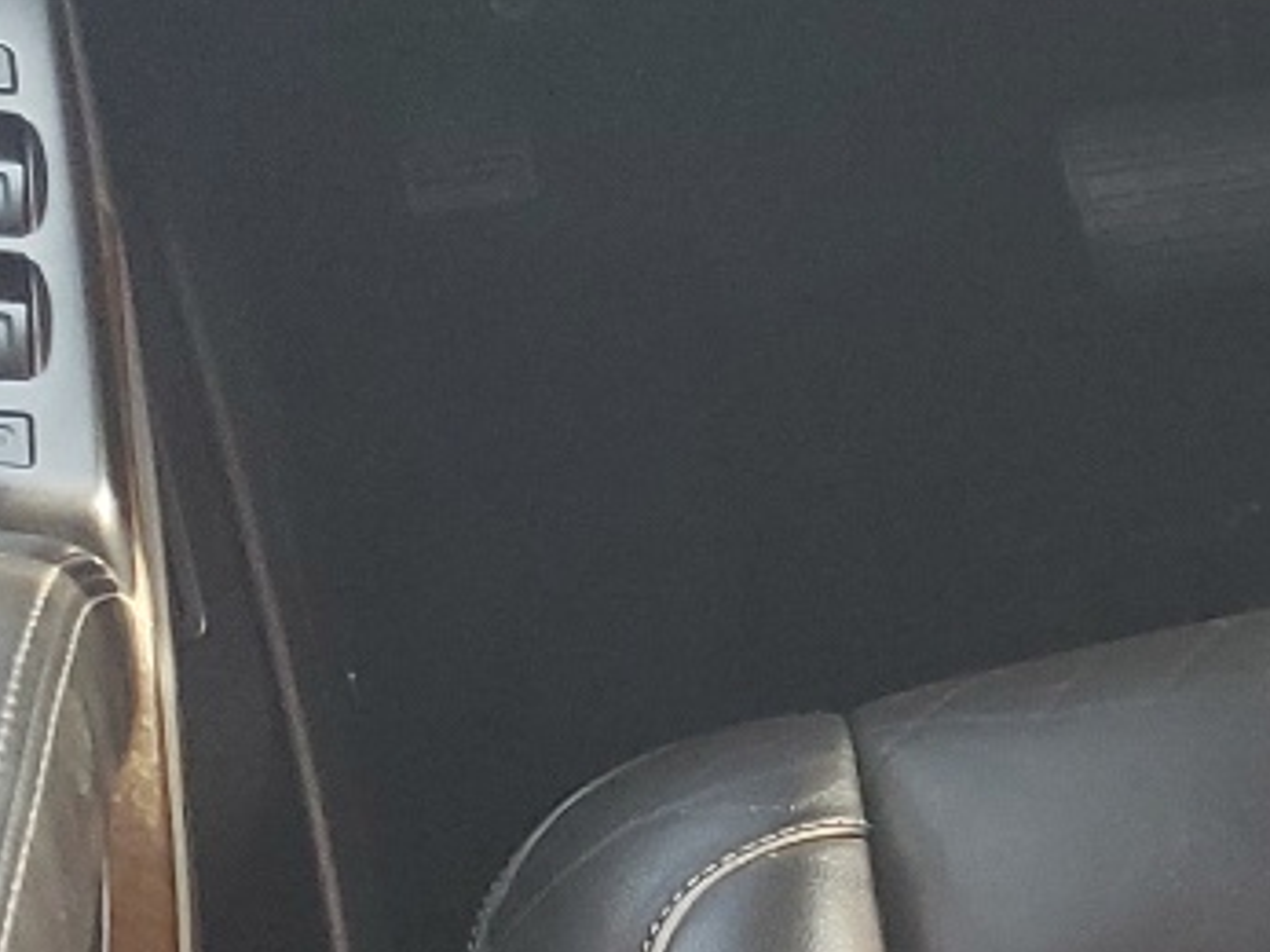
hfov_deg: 14.0
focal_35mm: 120
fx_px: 4401
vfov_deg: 12.3
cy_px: 476
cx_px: 2511
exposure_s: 1/60.2
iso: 76
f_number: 1.5
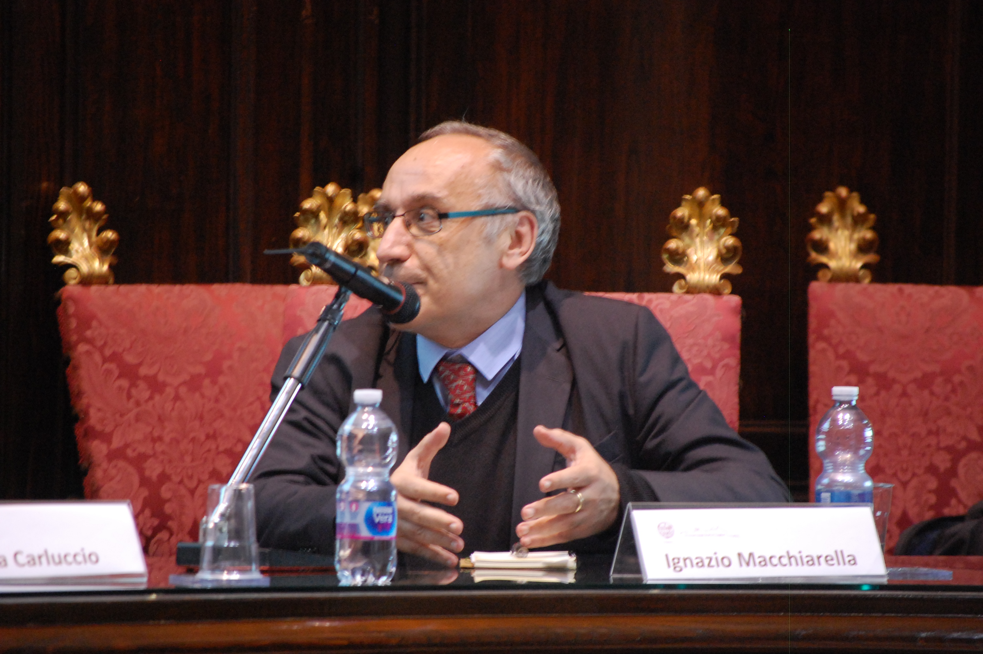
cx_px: 492
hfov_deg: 7.2
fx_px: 7775
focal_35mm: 285
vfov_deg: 4.8
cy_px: 327
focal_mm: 190
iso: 1600
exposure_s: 1/13
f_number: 5.6
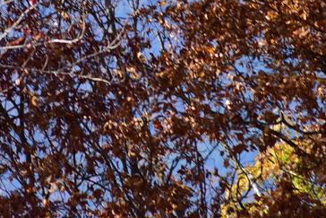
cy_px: 68
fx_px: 10128
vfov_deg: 1.2
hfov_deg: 1.8
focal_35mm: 1118
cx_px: 70
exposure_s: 1/125
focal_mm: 250
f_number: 7.1
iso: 100
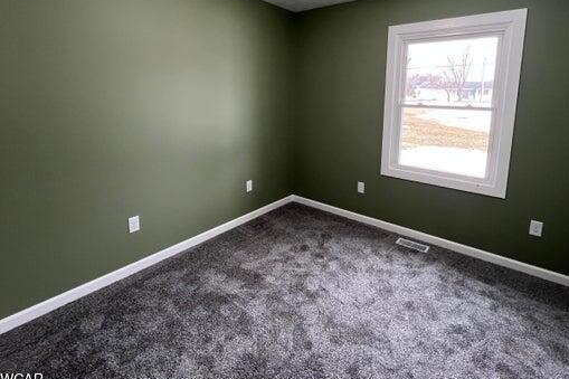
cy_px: 135
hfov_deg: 93.2
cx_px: 304
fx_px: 269
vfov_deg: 68.9
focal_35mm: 17
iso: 200
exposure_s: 1/120
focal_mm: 1.57
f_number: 1.8
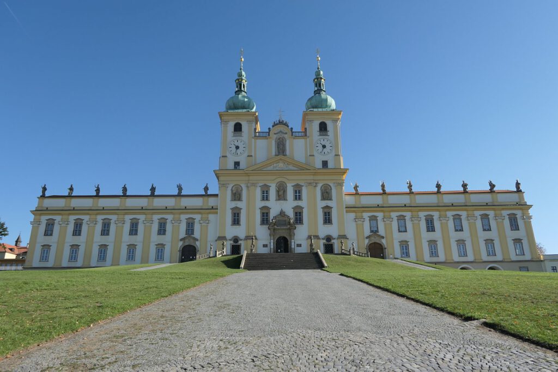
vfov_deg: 53.1
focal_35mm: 24
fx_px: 372
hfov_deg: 73.8
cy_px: 186
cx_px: 279
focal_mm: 8.8
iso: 125
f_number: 2.8
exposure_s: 1/2000
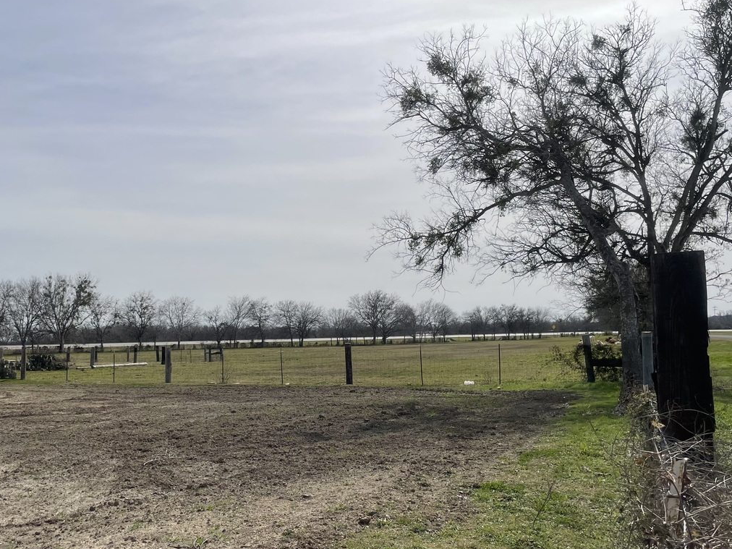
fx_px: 782
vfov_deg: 38.5
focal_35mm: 37
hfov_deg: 49.7
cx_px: 284
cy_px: 336
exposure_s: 1/9091
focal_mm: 4.2
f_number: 1.6
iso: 32
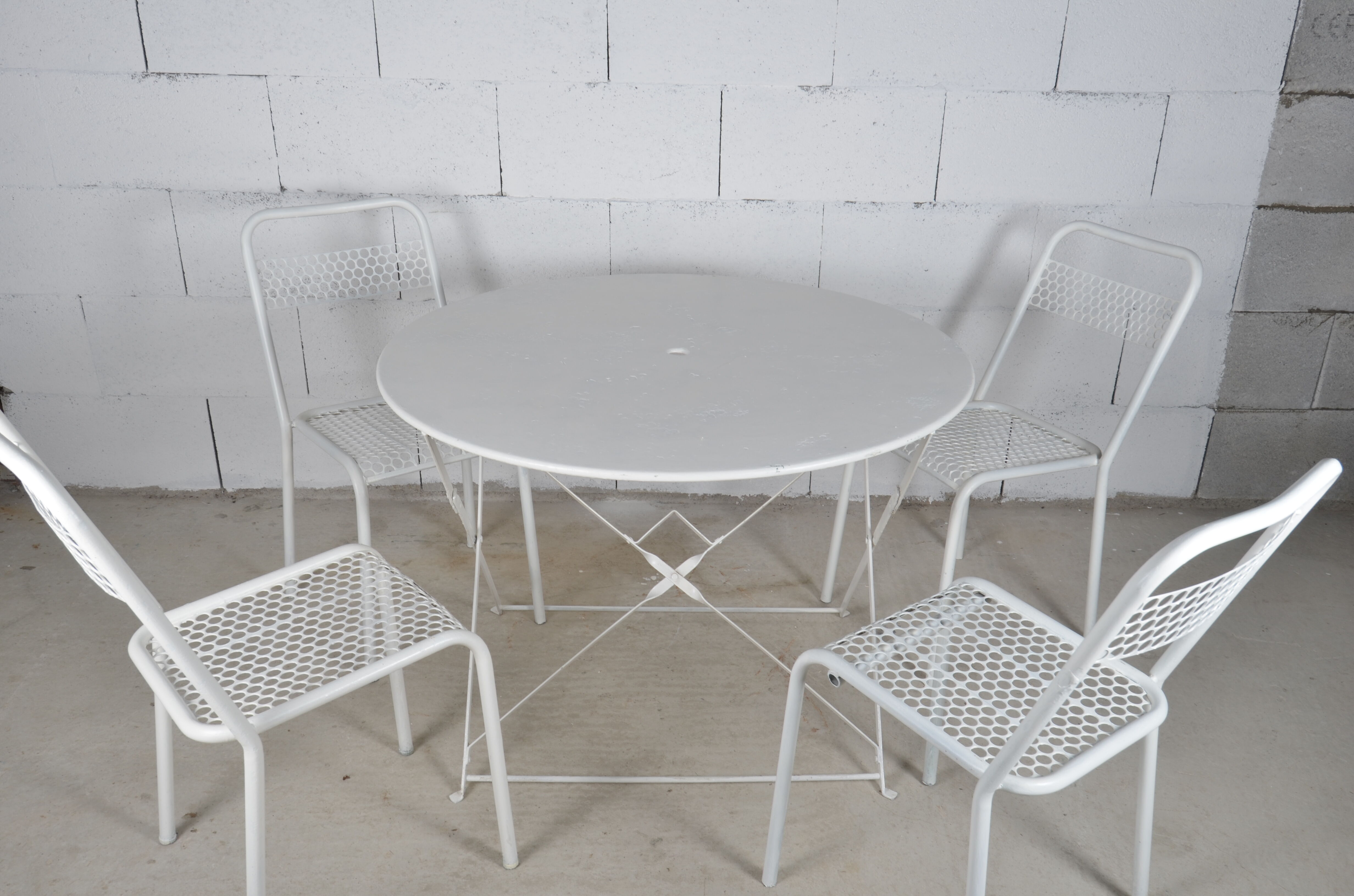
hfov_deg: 62.0
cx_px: 677
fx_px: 1126
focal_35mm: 30
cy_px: 448
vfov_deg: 43.4
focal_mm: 20
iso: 100
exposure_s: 1/125
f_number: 11
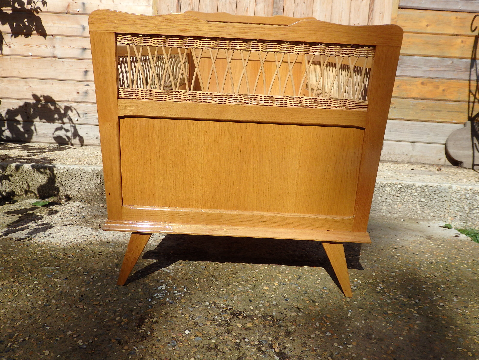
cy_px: 180
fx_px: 415
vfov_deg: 46.8
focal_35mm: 30
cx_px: 240
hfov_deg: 60.0
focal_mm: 5.5
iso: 125
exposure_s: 1/250
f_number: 9.4
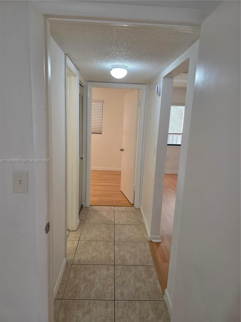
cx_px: 120
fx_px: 214
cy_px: 161
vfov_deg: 73.9
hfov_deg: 58.9
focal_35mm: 23
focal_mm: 6.3
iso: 160
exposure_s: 1/120
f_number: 1.7
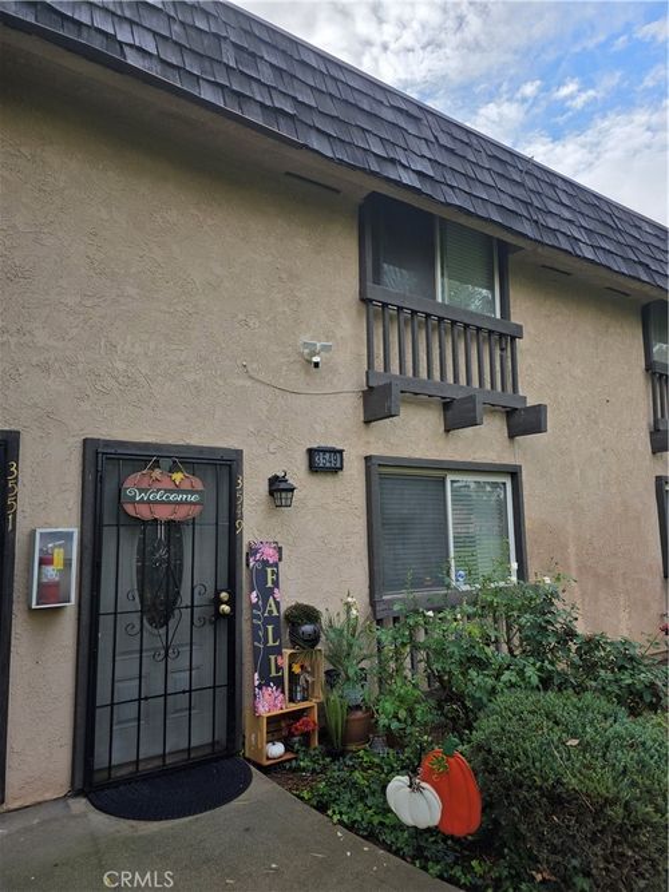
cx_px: 334
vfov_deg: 73.9
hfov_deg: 58.9
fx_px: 593
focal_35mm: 23
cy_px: 446
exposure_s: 1/2111
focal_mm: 6.3
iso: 80
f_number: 1.7
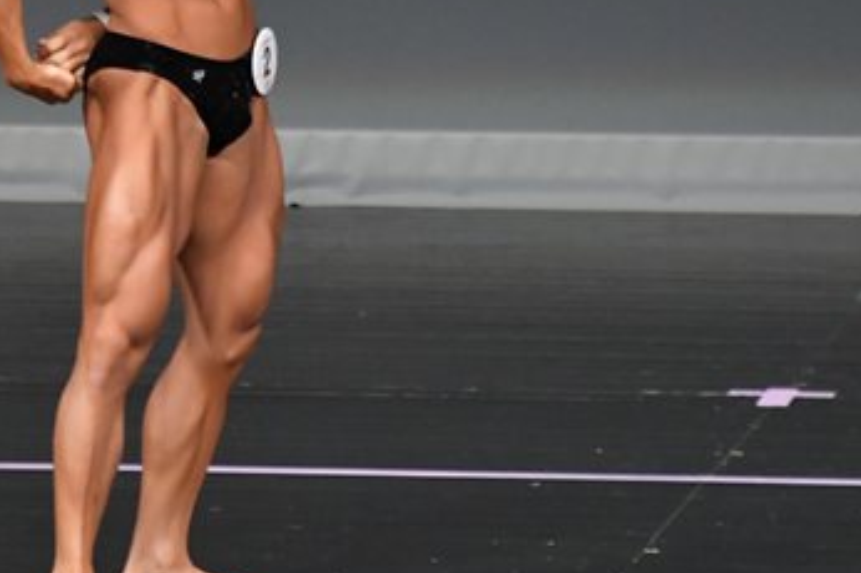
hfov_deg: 2.5
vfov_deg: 1.6
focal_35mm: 841
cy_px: 92
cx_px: 238
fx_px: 20094
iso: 4000
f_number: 5.6
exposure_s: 1/400
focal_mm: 250
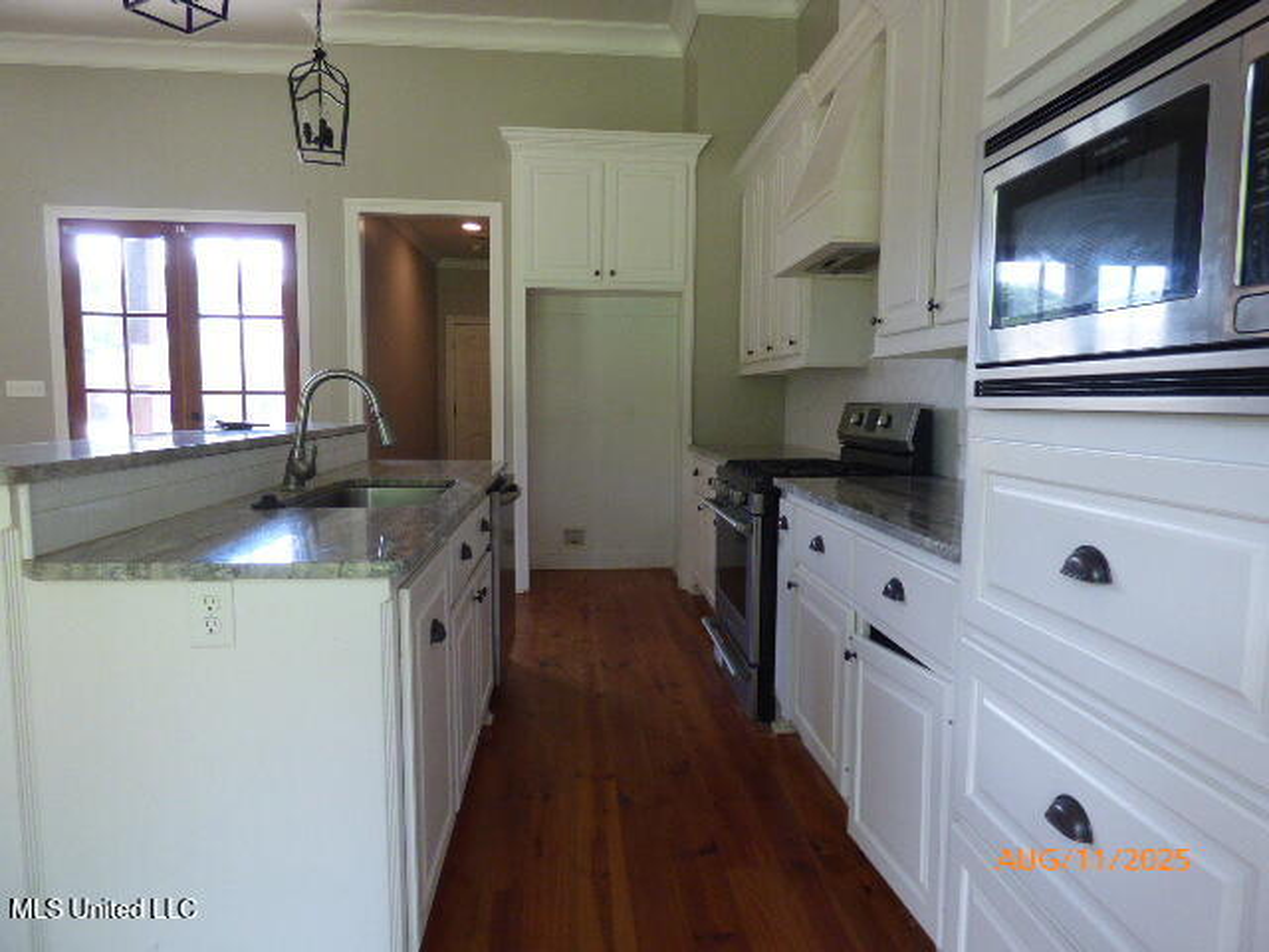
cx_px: 634
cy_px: 476
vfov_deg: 66.0
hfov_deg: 81.7
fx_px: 733
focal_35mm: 20
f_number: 2.8
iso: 320
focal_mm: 3.58
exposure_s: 1/60
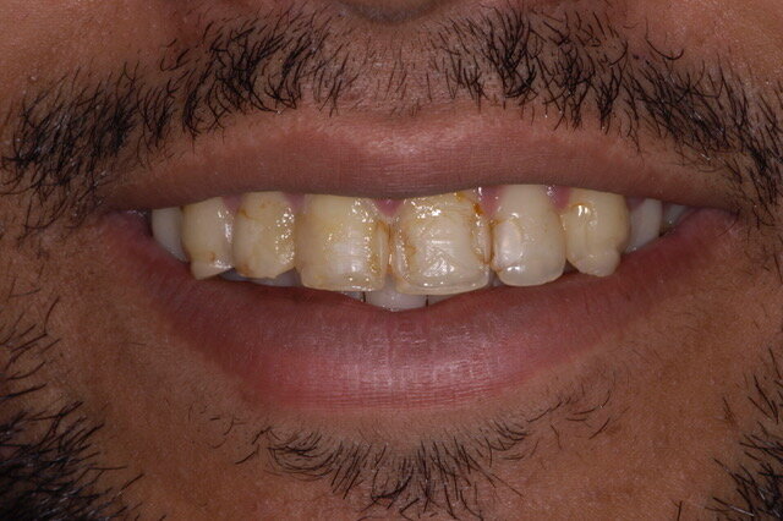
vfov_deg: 8.7
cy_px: 260
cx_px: 392
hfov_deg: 13.0
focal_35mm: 158
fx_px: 3424
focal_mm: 105
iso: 200
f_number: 25
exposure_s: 1/60
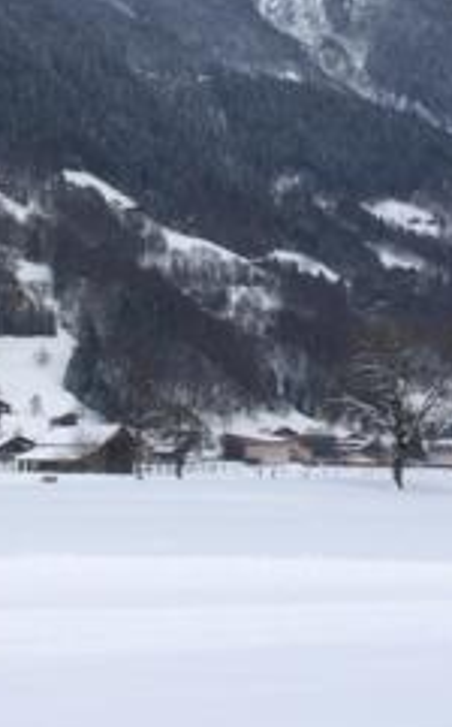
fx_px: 1483
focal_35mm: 75
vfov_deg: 27.2
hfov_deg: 17.3
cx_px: 122
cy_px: 202
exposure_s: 1/570
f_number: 2.2
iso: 32
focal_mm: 4.15
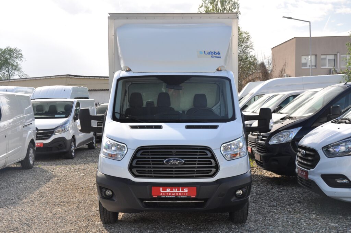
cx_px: 176
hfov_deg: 38.9
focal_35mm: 51
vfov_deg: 26.4
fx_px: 497
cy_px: 116
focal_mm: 34
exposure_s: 1/250
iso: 400
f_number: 8
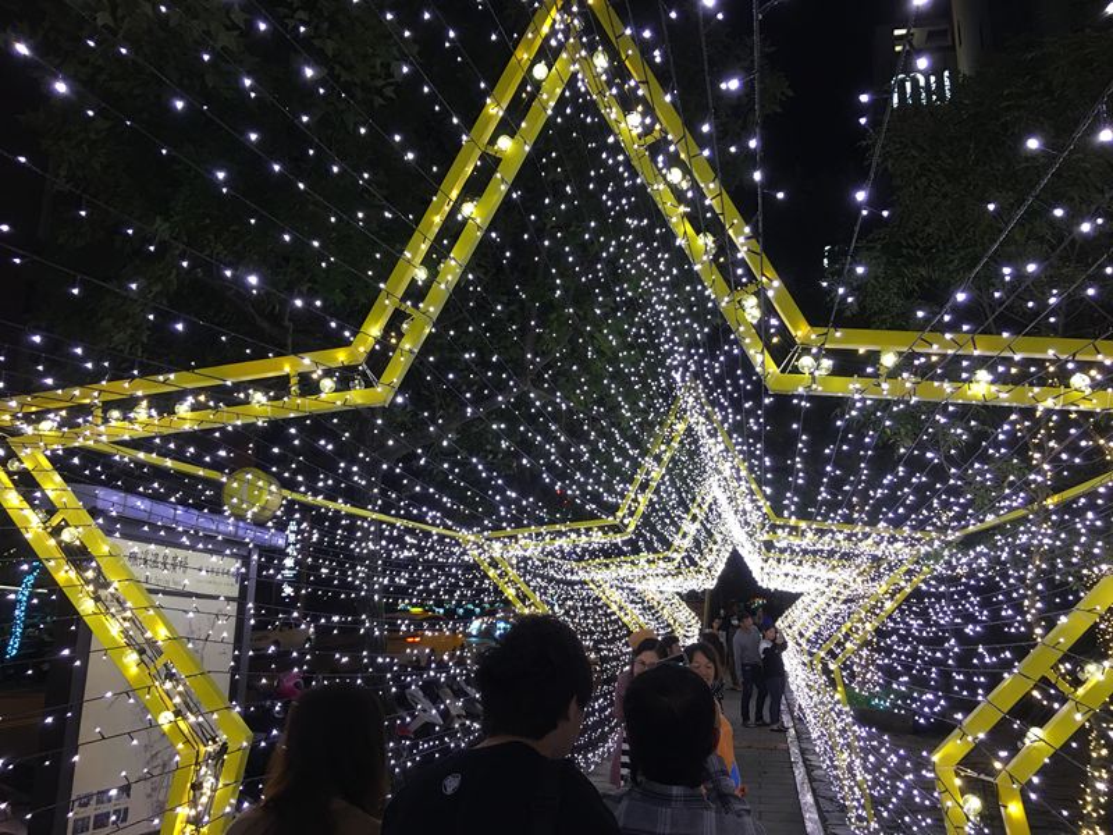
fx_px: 932
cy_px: 418
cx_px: 556
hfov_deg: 61.7
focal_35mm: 29
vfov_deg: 48.2
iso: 64
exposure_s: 1/17
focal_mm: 4.15
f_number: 2.2
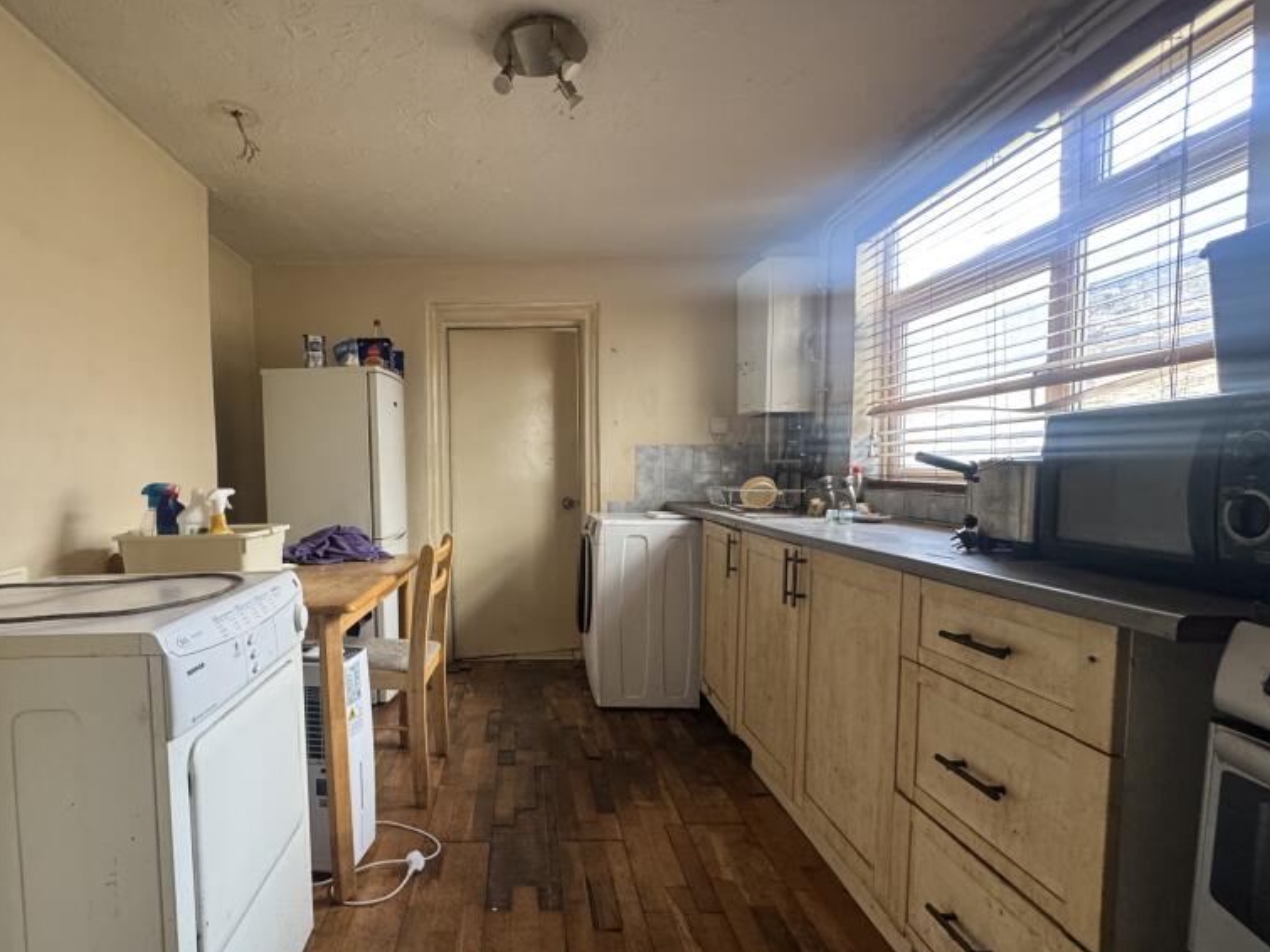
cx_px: 505
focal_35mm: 19
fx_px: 697
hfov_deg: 83.6
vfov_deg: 68.6
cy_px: 510
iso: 320
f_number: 2.2
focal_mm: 2.22
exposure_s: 1/84
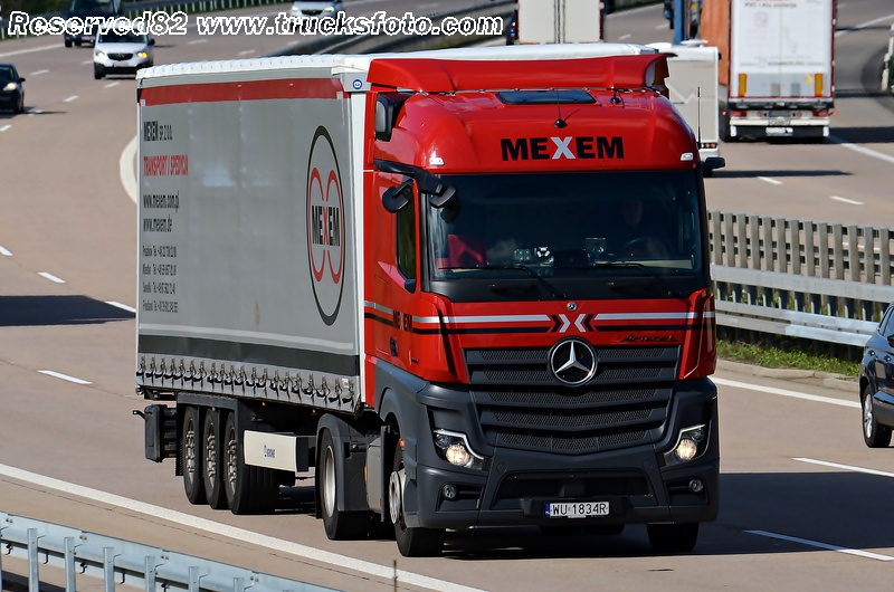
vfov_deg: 3.5
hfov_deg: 5.3
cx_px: 447
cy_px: 296
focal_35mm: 390
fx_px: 9666
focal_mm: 260
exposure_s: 1/640
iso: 200
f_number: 10
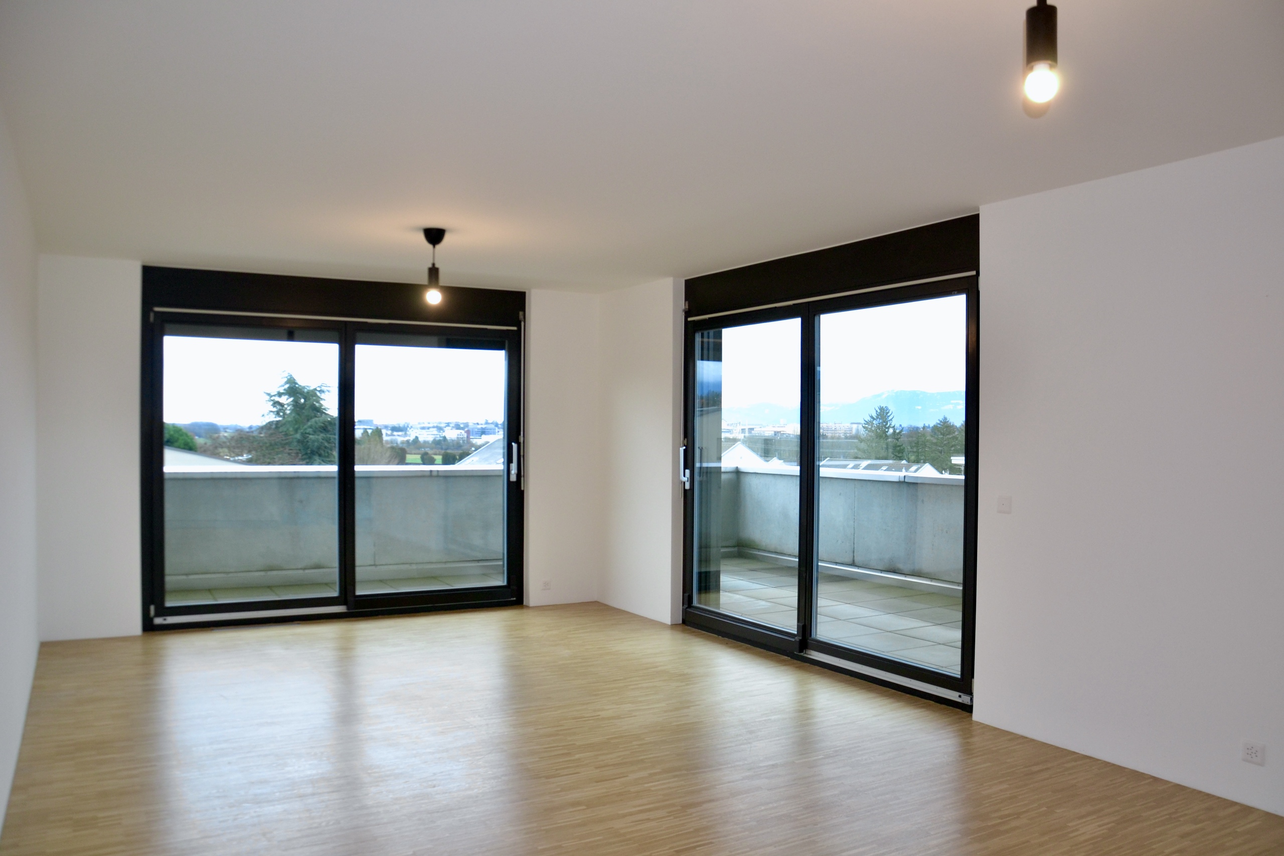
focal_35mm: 27
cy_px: 428
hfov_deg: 67.4
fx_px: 963
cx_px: 642
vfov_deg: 47.9
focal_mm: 18
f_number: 3.5
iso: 800
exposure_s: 1/60
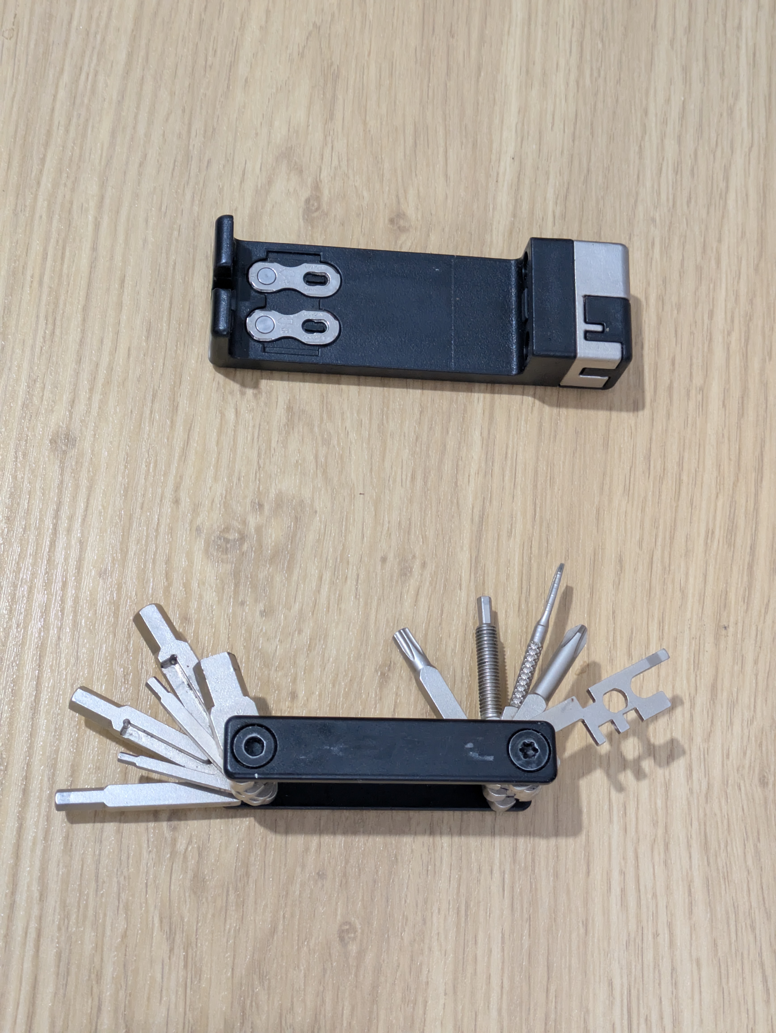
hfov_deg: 28.6
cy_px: 516
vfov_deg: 37.5
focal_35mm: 51
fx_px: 1523
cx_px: 388
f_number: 1.89
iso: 435
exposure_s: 1/100
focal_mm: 5.43
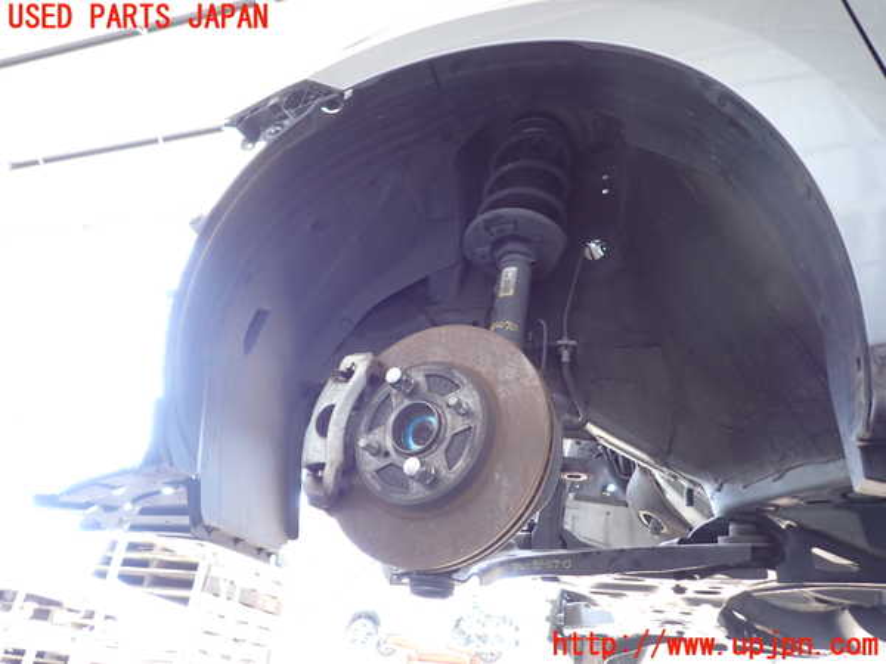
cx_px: 443
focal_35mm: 25
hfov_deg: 69.4
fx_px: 640
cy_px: 332
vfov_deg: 54.9
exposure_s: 1/50
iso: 200
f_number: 2
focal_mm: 4.5
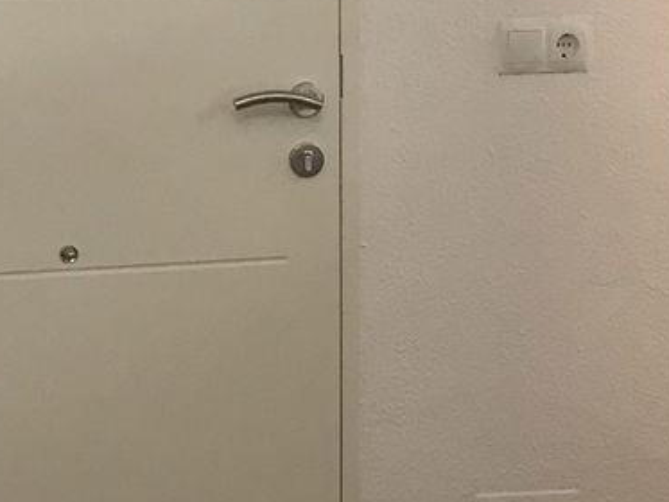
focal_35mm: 120
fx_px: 2320
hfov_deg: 16.3
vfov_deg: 12.4
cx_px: 520
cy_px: 217
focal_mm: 3.99
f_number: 1.8
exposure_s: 1/17
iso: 40
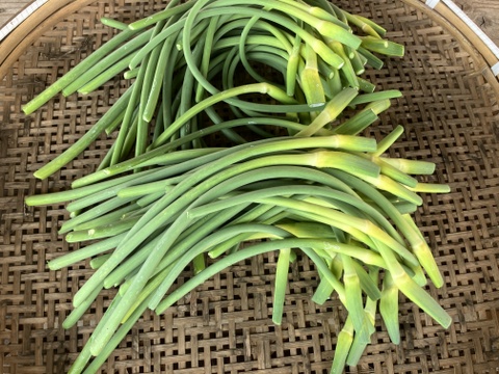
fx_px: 404
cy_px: 187
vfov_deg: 49.7
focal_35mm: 28
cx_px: 250
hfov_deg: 63.4
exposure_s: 1/174
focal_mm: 3.99
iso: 25
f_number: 1.8
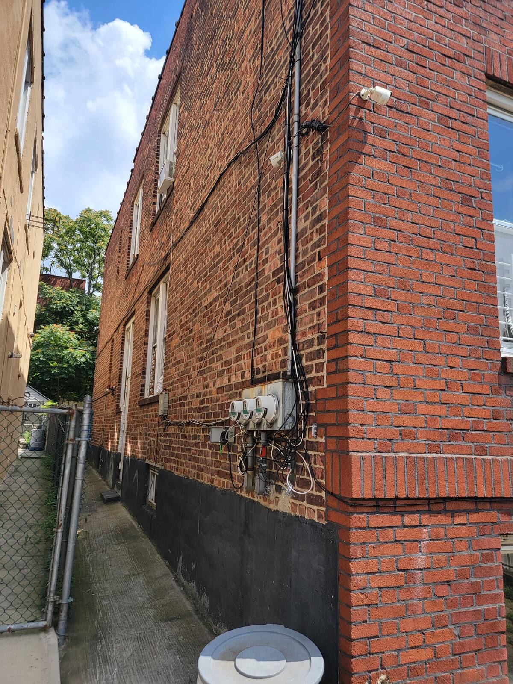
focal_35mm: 24
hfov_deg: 56.8
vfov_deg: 71.6
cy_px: 342
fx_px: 474
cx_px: 256
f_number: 1.8
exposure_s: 1/511
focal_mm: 6.7
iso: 16
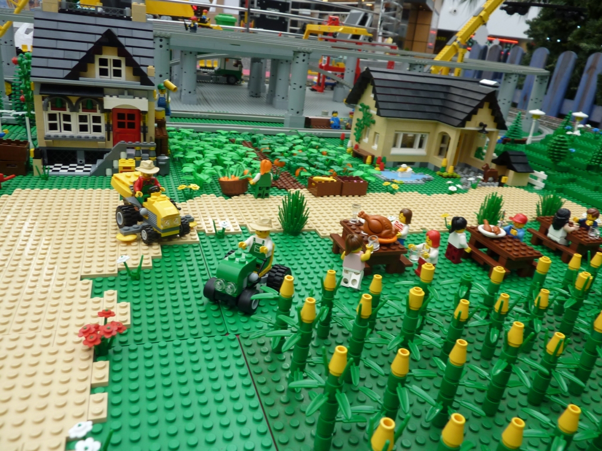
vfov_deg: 54.9
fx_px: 435
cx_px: 301
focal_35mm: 25
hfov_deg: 69.4
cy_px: 226
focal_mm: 4.1
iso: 80
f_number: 3.3
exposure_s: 1/30
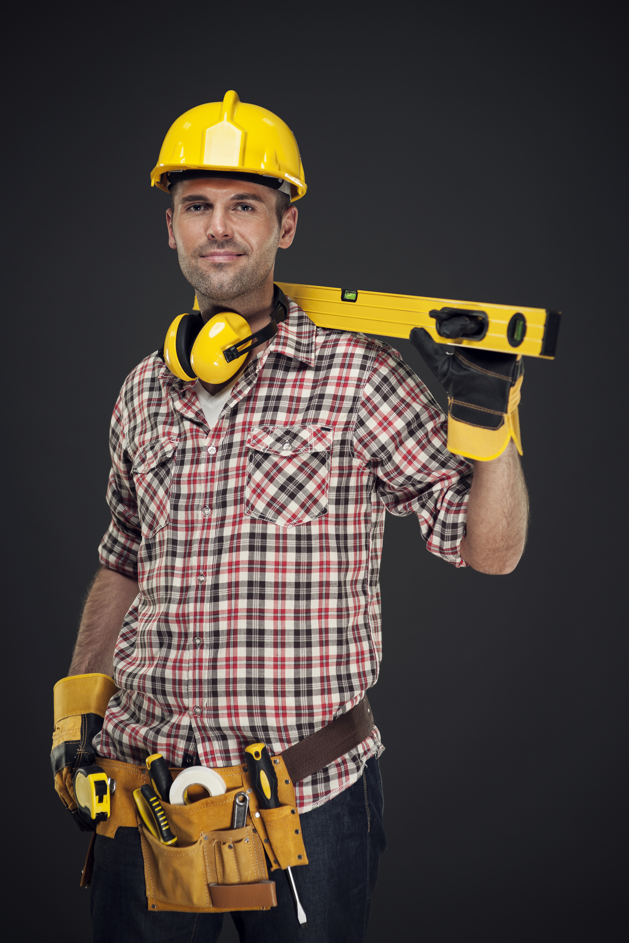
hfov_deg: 16.1
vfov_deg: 23.9
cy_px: 472
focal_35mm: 85
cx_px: 314
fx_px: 2228
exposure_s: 1/125
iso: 100
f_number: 2.8
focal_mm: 85
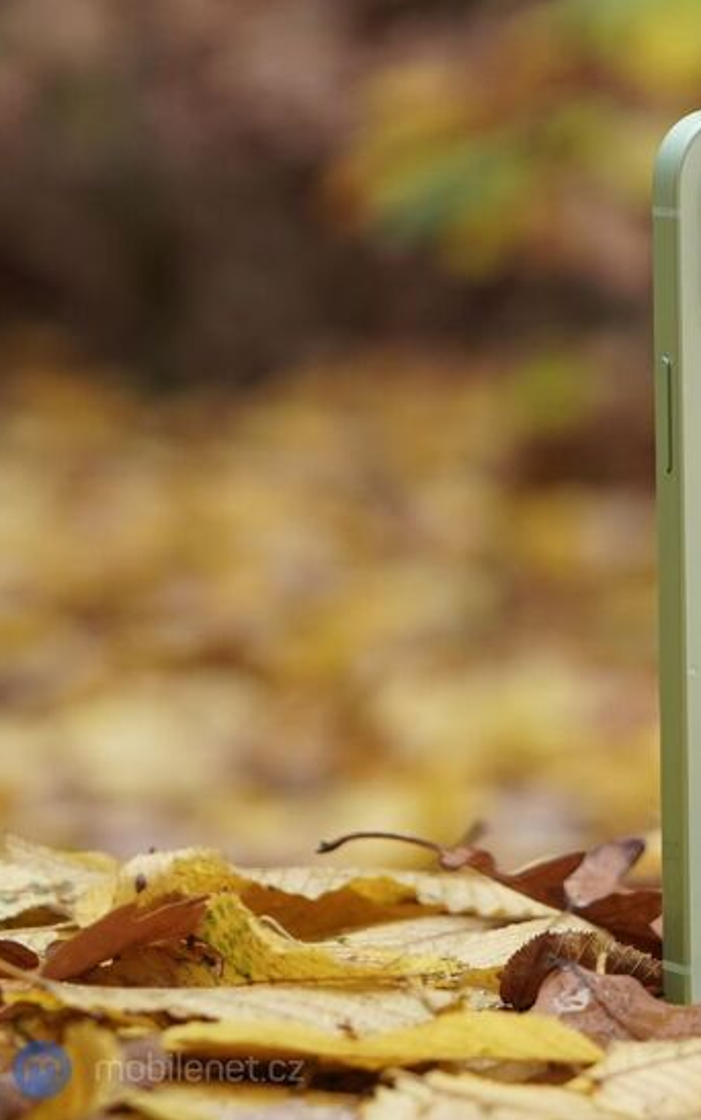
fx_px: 3300
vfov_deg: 19.3
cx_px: 838
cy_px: 557
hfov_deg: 11.9
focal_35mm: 108
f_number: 4
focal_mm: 70
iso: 800
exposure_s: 1/200
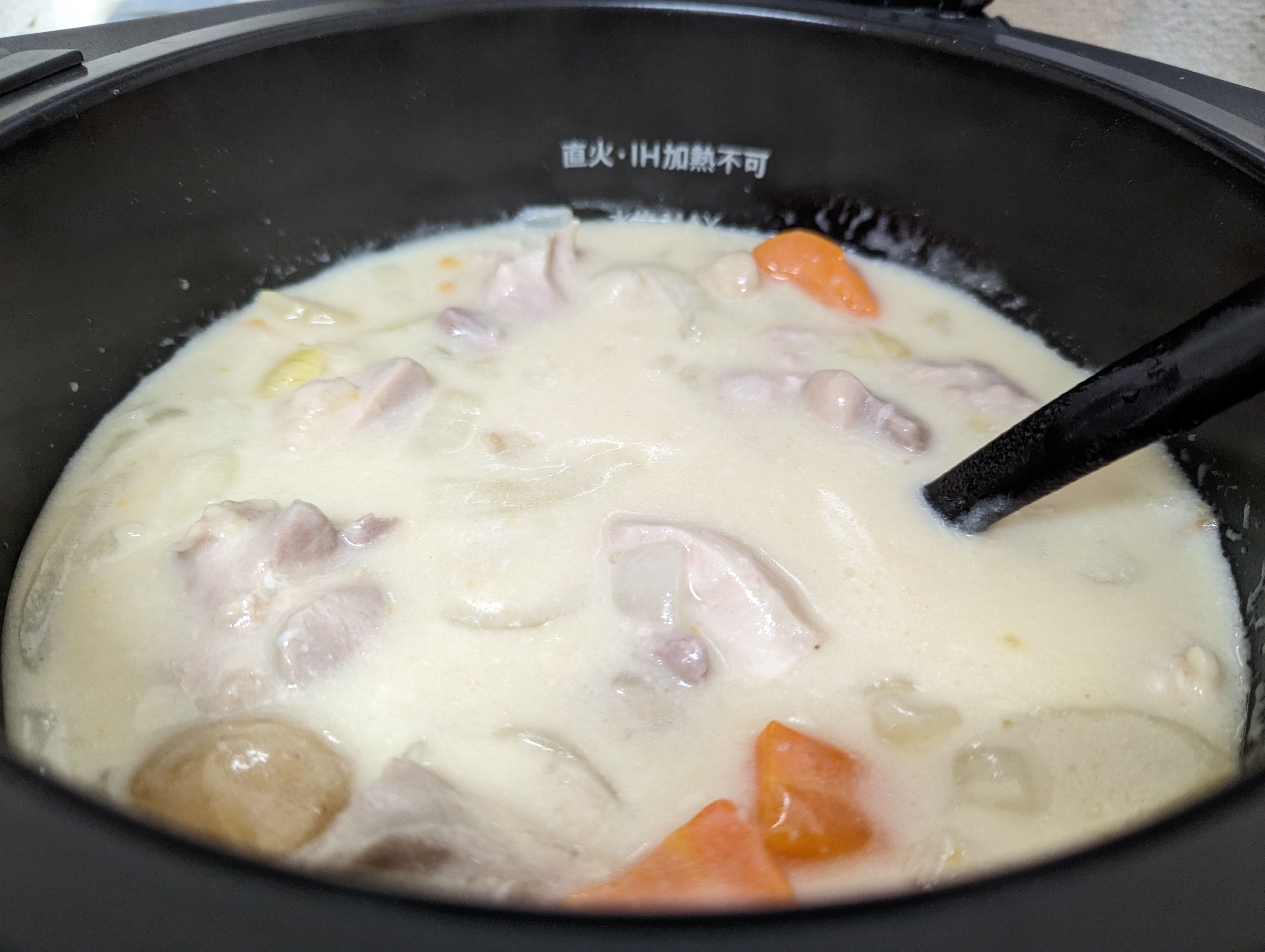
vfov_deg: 56.9
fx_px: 878
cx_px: 632
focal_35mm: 24
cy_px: 476
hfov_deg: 71.5
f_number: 1.85
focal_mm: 6.81
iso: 422
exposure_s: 1/25
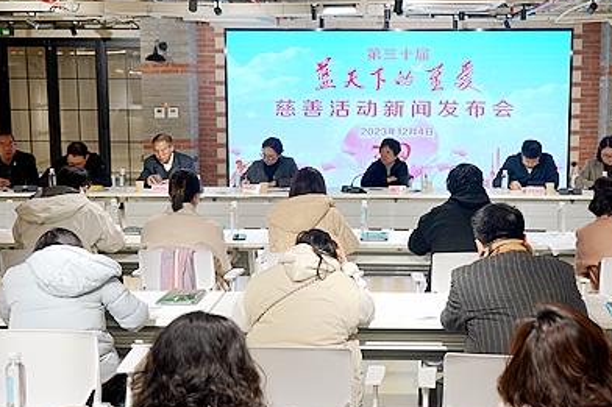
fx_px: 833
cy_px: 190
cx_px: 379
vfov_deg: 27.5
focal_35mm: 49
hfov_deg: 40.1
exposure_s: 1/40
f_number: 4
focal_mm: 32
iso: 200
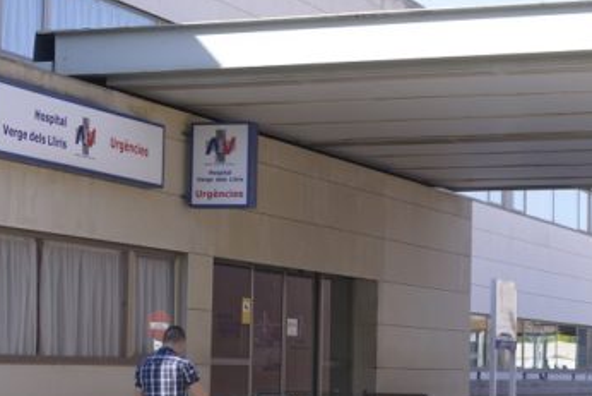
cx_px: 441
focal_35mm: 104
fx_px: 1711
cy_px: 297
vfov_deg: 13.1
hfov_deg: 19.5
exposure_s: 1/400
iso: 500
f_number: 10
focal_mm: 60
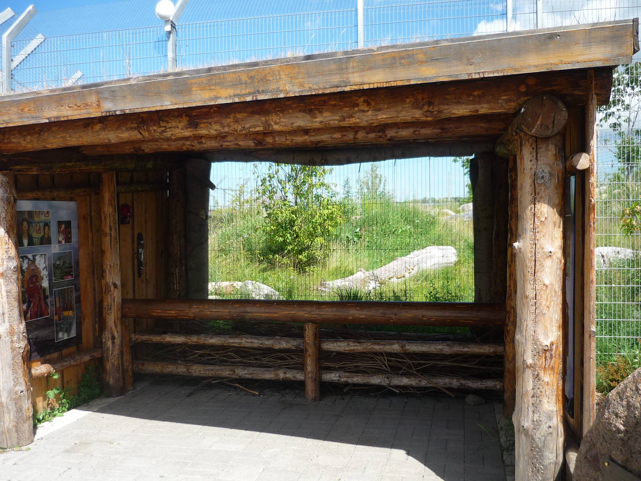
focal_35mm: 33
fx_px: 611
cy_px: 240
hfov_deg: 55.4
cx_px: 320
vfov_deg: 42.9
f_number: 2.8
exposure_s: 1/800
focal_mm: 5.5
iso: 100
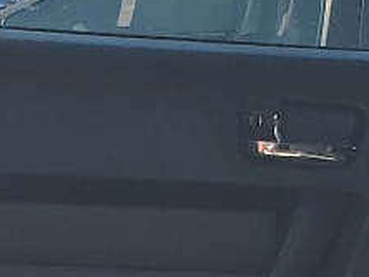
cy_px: 508
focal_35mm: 187
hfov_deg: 10.6
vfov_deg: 7.7
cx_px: 196
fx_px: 1996
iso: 50
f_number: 1.5
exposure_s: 1/400
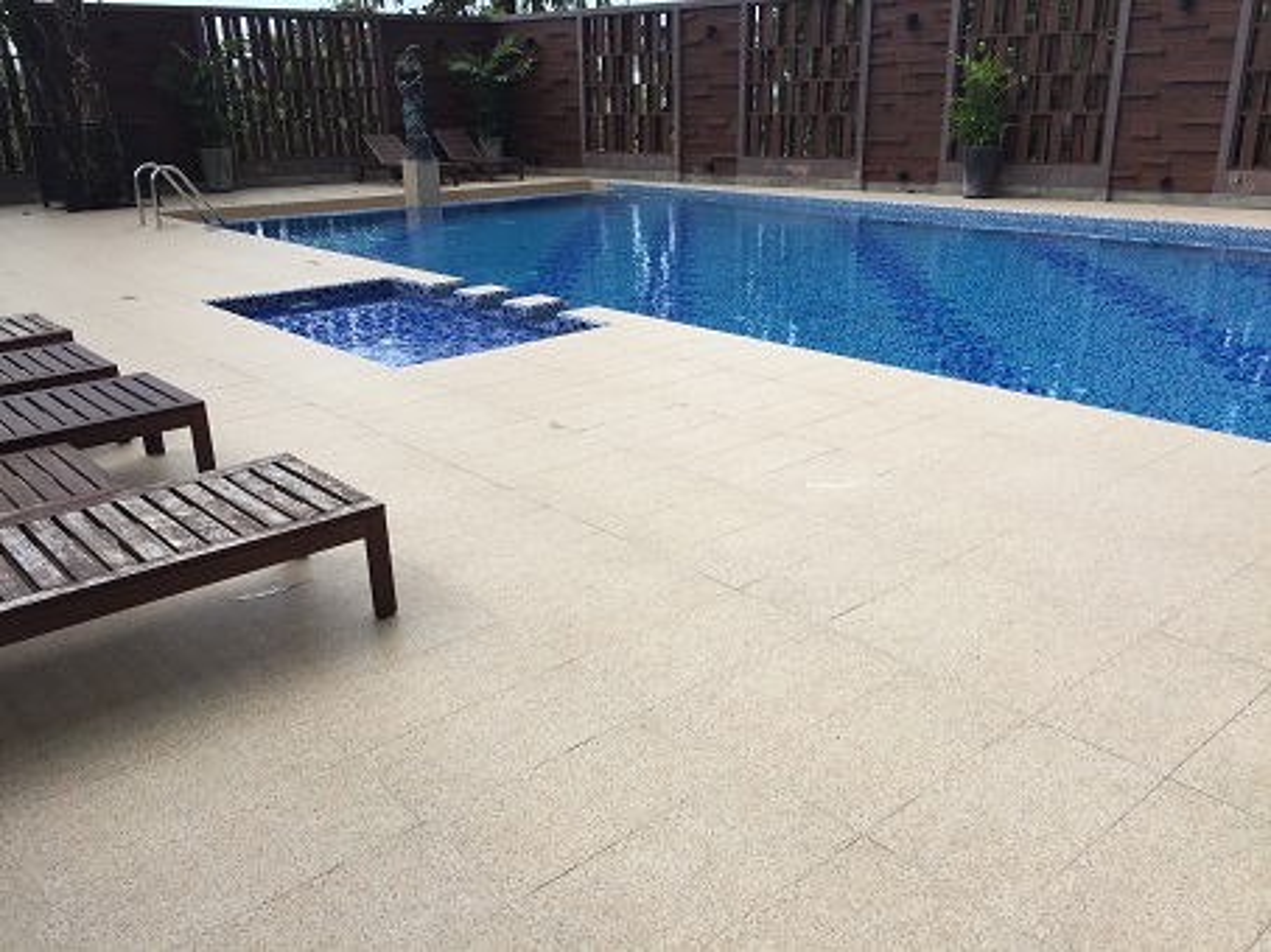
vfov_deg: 48.2
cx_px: 636
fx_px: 1064
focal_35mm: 29
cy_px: 476
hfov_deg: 61.7
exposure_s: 1/989
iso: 32
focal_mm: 4.15
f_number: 2.2
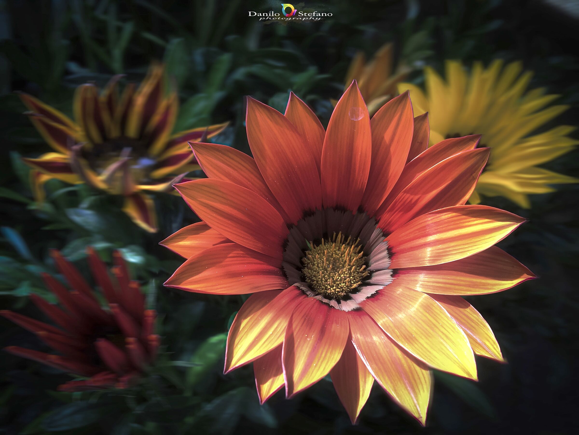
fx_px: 485
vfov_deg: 48.2
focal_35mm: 29
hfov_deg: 61.6
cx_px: 290
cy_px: 218
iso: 25
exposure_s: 1/115
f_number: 2.2
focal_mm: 4.15
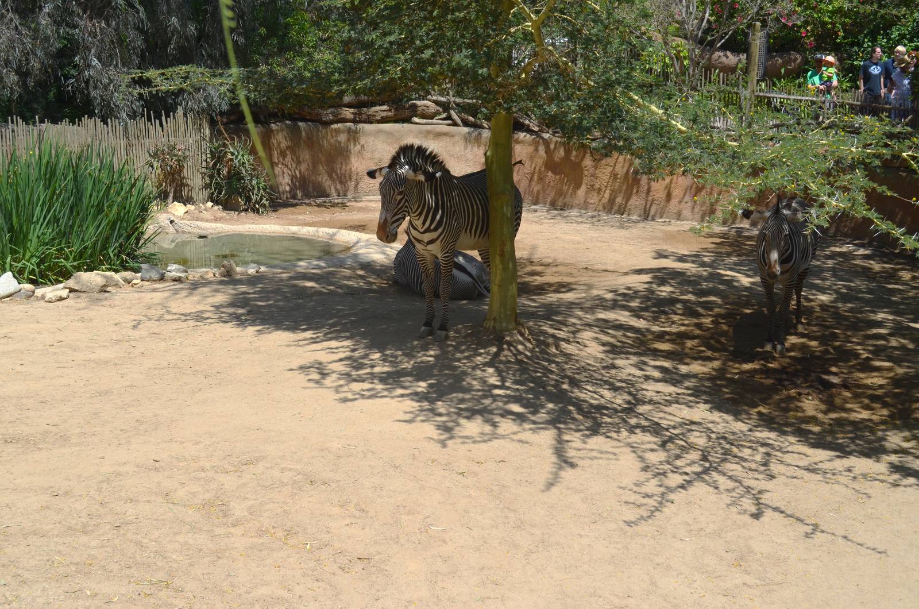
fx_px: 1223
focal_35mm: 48
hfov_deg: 41.2
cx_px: 460
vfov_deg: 28.0
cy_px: 304
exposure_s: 1/320
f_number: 9
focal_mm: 32
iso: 100
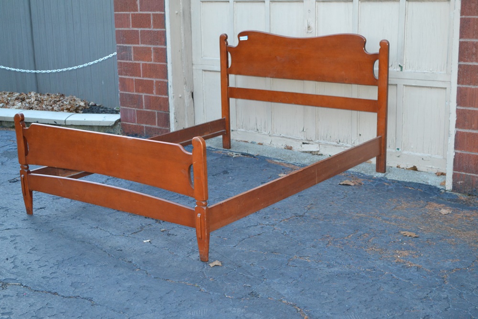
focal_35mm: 51
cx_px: 239
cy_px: 160
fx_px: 677
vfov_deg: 26.5
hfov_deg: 38.9
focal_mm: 34
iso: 1250
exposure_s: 1/60
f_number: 5
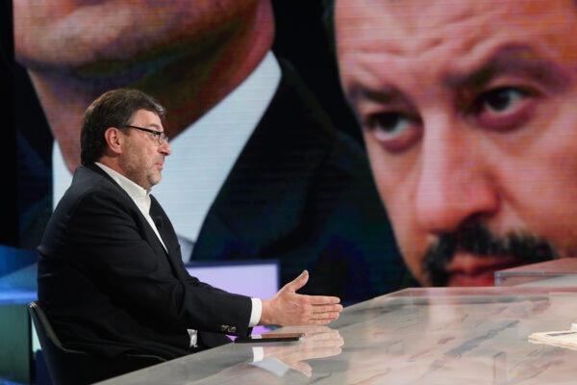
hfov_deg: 19.1
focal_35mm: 107
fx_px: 1715
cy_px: 192
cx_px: 288
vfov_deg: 12.8
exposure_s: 1/400
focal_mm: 107
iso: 3200
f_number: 4.5
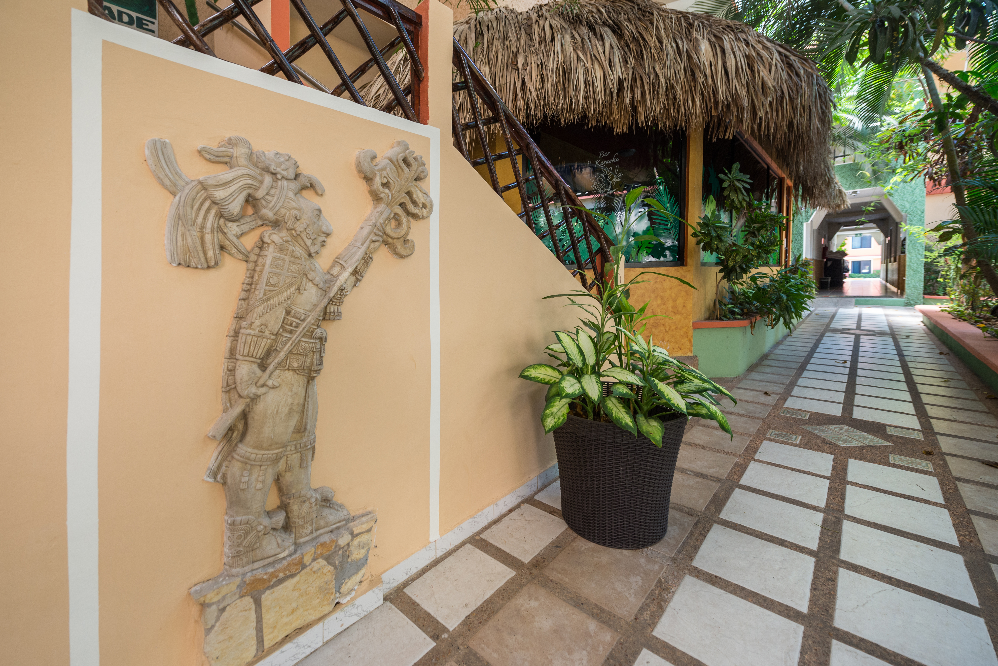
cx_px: 499
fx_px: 388
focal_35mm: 14
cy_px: 333
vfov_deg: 81.3
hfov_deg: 104.2
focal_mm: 14
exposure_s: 1/100
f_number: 4.5
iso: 500
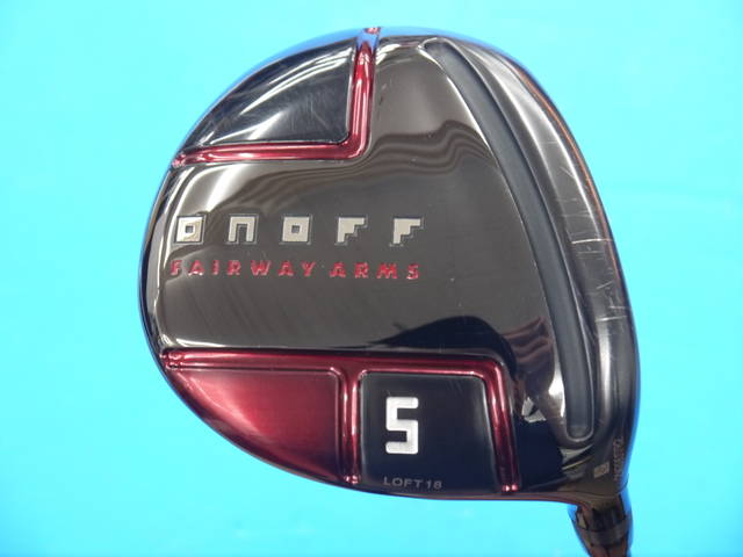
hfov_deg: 26.3
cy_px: 278
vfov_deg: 19.9
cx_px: 372
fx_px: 1588
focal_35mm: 74
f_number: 5.4
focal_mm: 37
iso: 800
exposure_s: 1/40
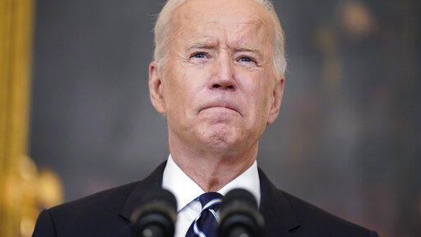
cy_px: 114
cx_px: 210
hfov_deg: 10.9
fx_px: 2199
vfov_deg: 6.2
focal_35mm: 197
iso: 4000
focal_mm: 187
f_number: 2.8
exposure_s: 1/250
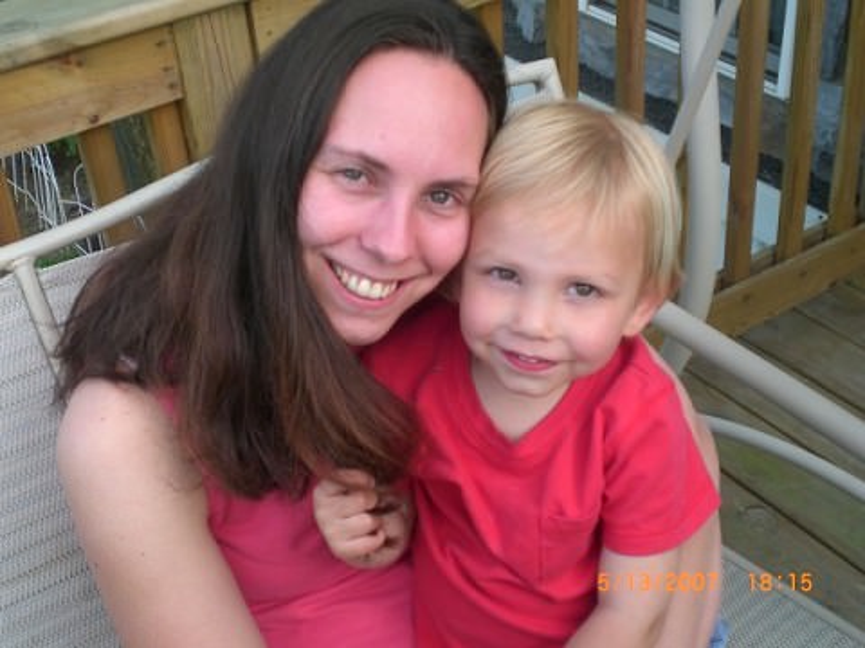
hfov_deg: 37.5
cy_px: 324
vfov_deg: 28.6
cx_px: 432
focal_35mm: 51
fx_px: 1274
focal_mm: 8.44
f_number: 3.6
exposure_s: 1/160
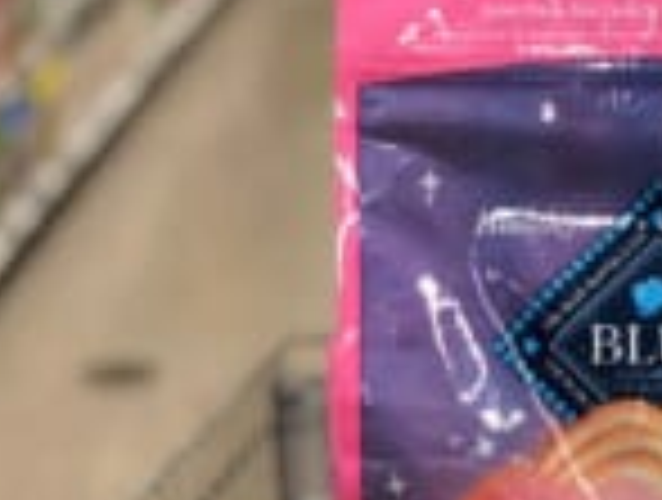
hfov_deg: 15.1
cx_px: 739
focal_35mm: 127
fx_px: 2435
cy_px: 365
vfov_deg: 11.7
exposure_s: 1/60
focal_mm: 6
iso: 100
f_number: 2.4
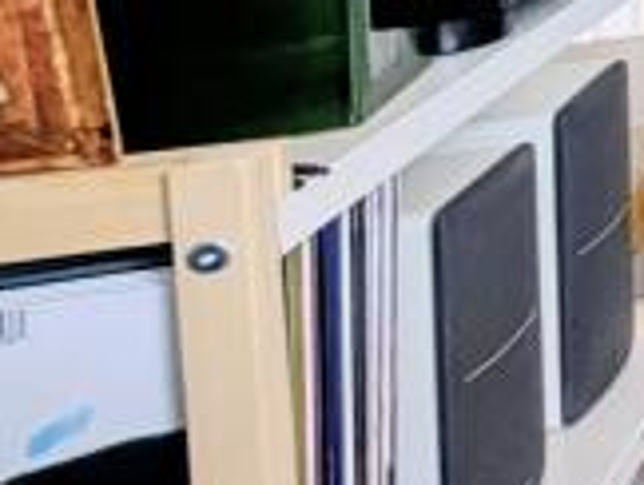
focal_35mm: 76
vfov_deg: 16.4
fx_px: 1416
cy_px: -376
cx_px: 1940
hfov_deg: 11.4
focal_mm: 2.02
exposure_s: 1/43.5
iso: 53
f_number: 1.7
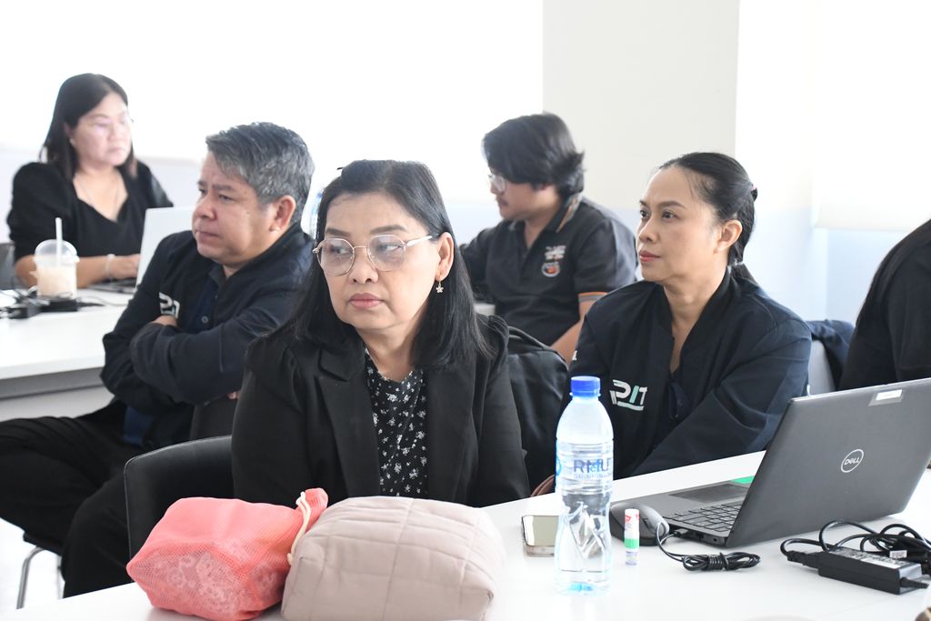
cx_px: 466
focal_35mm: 78
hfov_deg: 26.0
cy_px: 310
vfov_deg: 17.5
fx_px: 2017
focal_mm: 52
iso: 4500
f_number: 4.8
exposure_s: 1/60
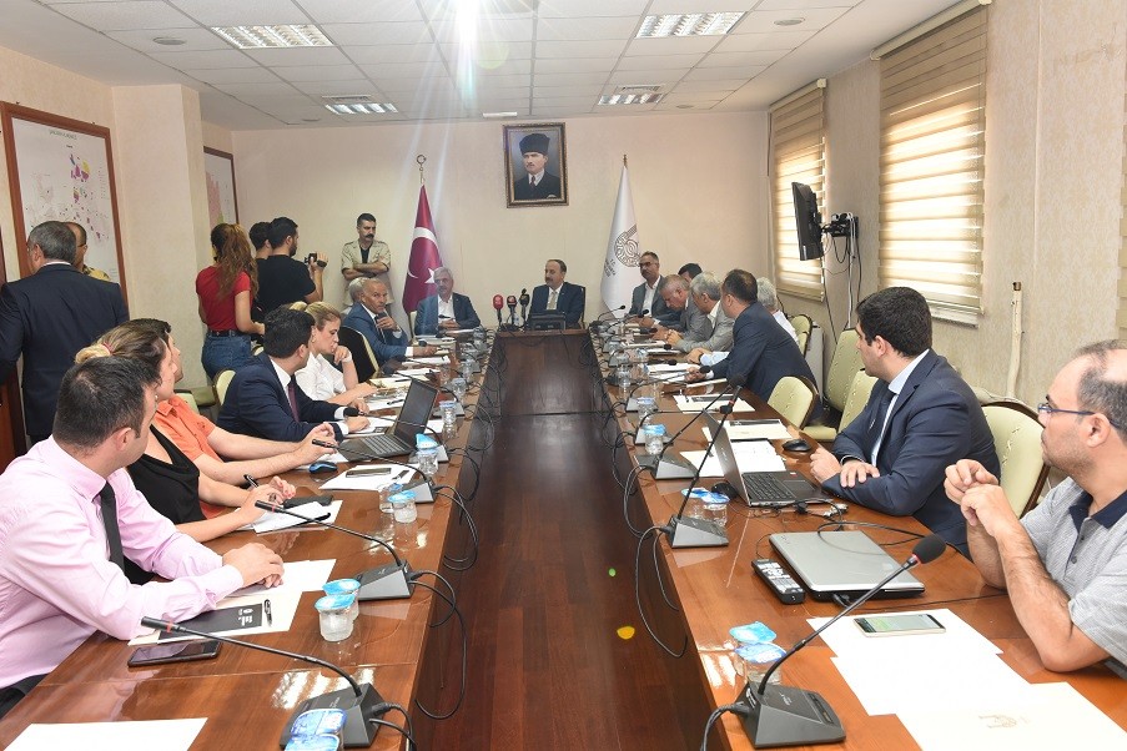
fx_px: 970
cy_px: 376
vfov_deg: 42.3
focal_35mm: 31
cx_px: 564
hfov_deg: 60.3
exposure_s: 1/60
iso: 2200
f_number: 7.1
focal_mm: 31
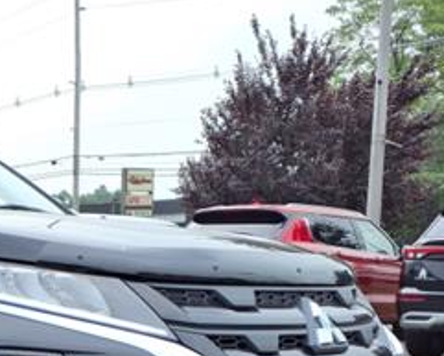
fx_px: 920
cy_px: 378
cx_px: -101
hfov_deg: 24.4
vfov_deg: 20.9
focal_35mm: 70
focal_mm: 3.58
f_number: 1.9
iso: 40
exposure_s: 1/667
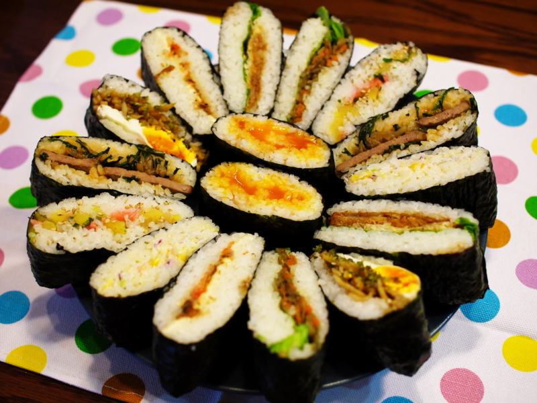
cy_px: 202
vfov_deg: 29.1
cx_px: 268
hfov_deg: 38.2
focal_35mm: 50
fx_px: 776
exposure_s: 1/60
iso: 250
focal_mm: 25
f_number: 2.5
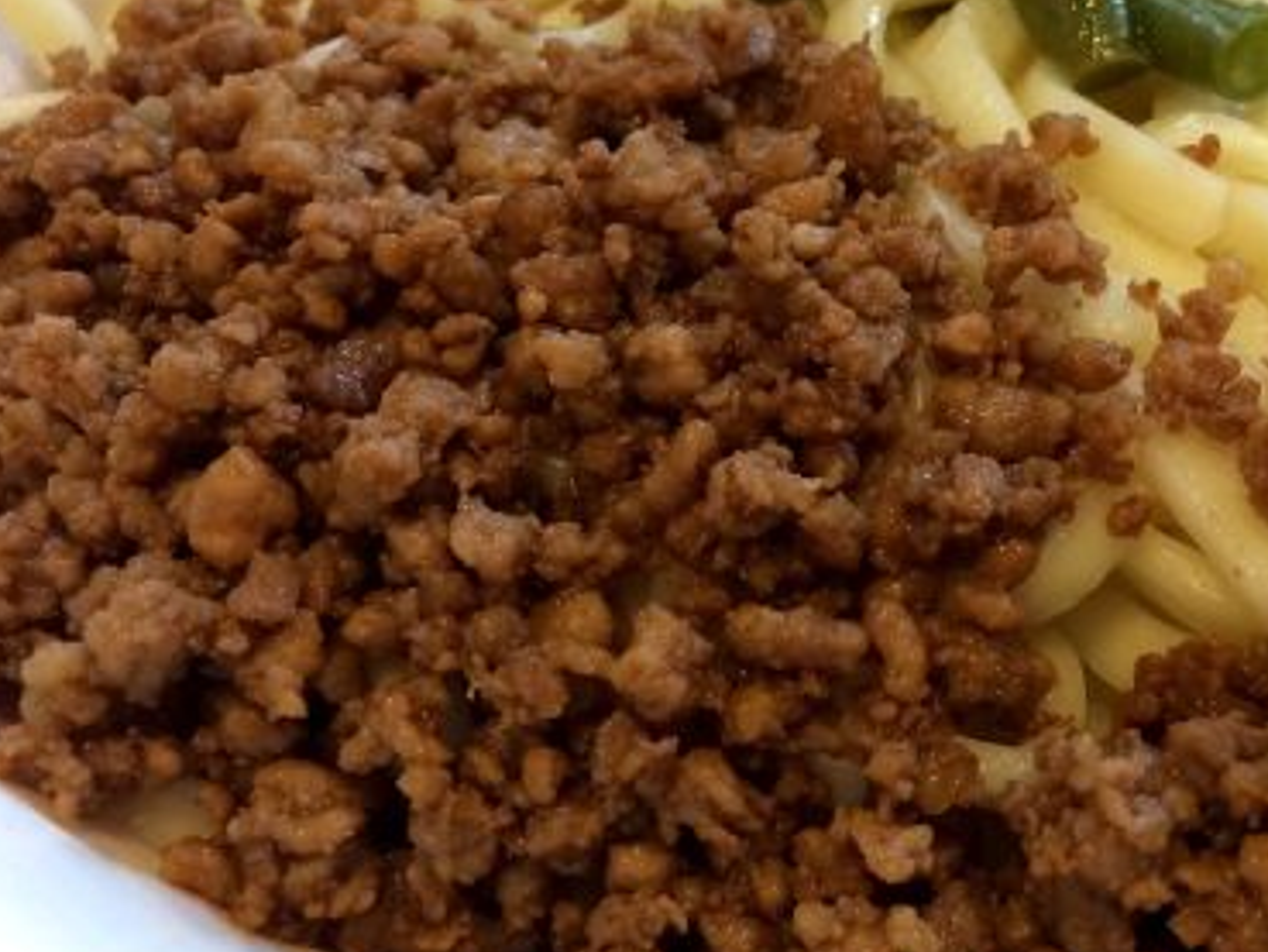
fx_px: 2015
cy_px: 308
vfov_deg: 26.4
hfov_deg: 33.9
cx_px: 1017
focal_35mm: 55
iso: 160
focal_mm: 4.15
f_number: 2.2
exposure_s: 1/30
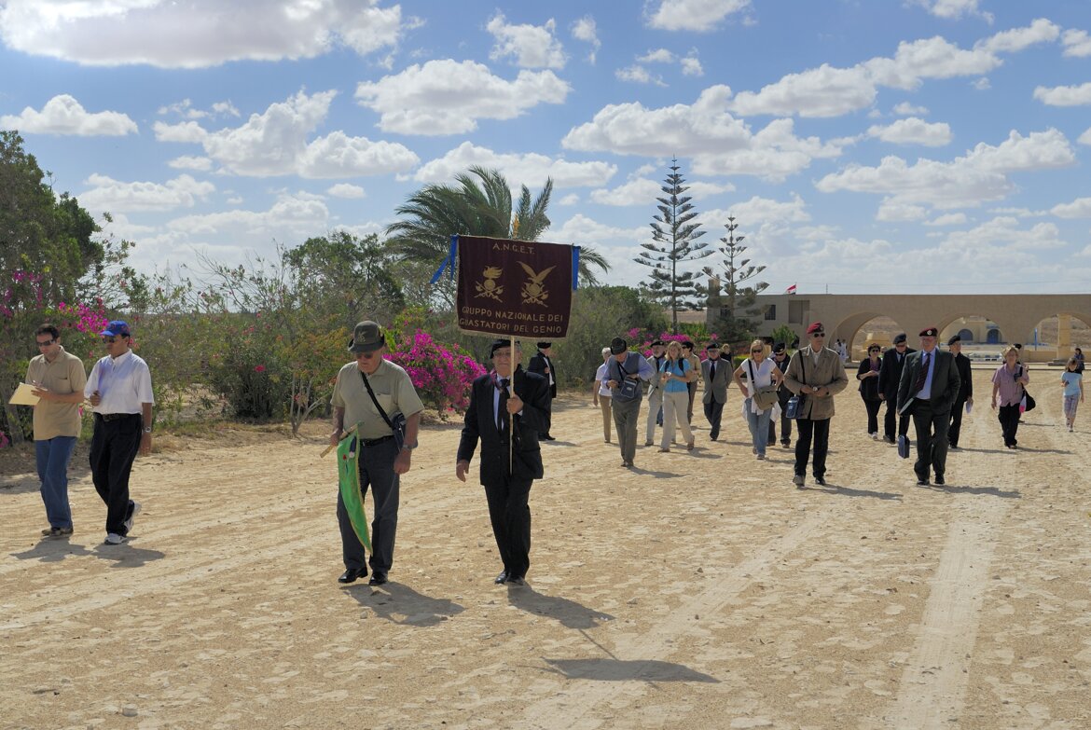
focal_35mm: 42
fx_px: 1274
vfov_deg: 32.0
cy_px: 365
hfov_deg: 46.4
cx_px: 546
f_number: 8
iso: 100
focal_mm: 28
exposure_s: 1/250
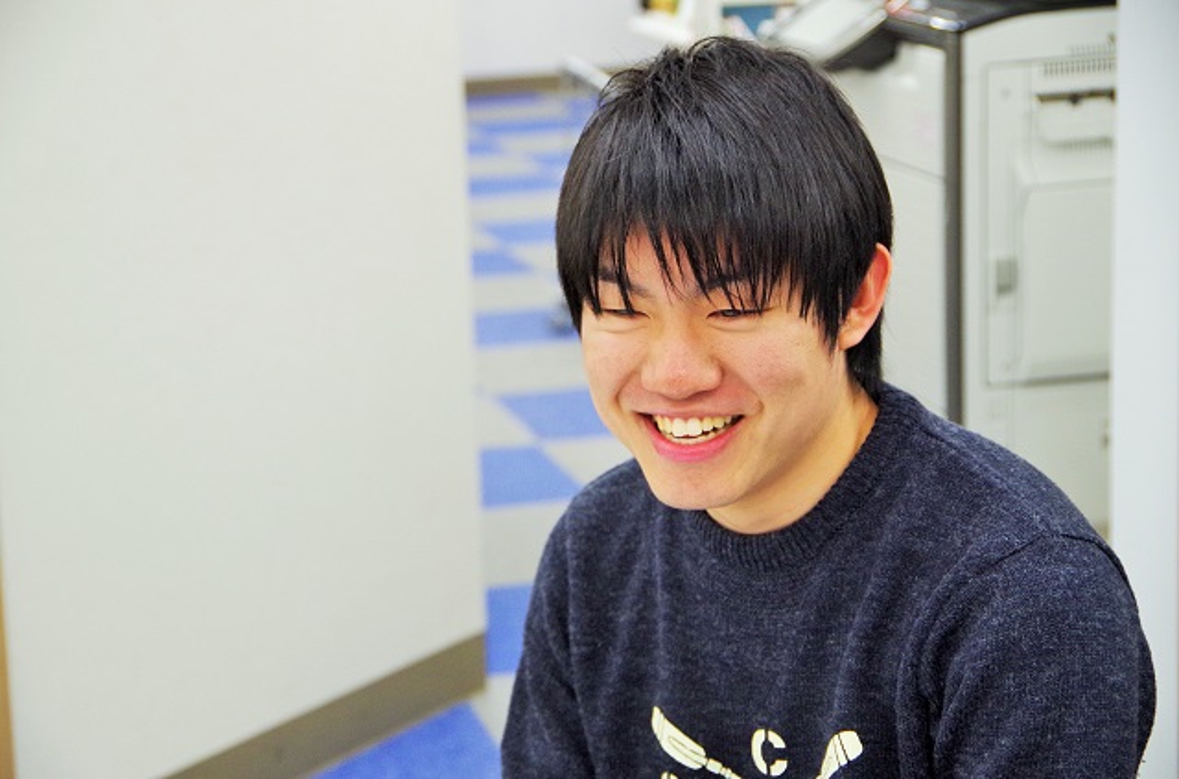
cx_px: 590
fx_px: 2939
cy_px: 390
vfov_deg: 15.1
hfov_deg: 22.7
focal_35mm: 90
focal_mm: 60
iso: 800
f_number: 4.5
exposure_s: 1/125
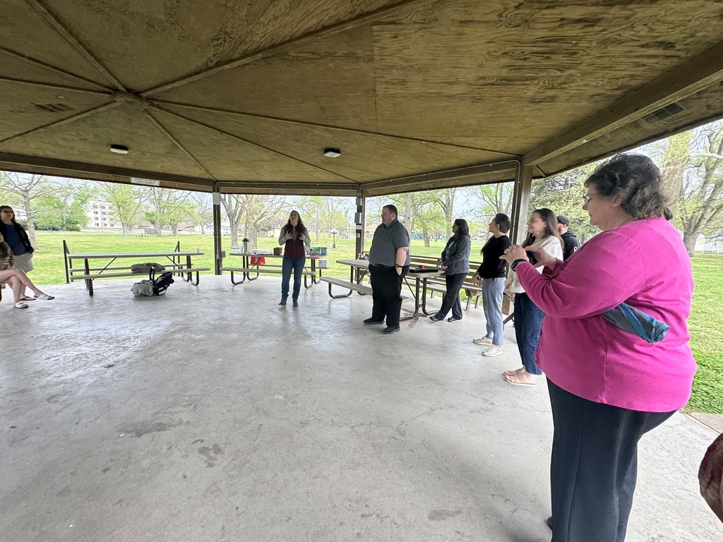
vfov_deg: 85.7
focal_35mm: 14
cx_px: 362
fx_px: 292
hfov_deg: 102.1
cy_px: 271
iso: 40
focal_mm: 2.22
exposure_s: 1/99
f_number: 2.2
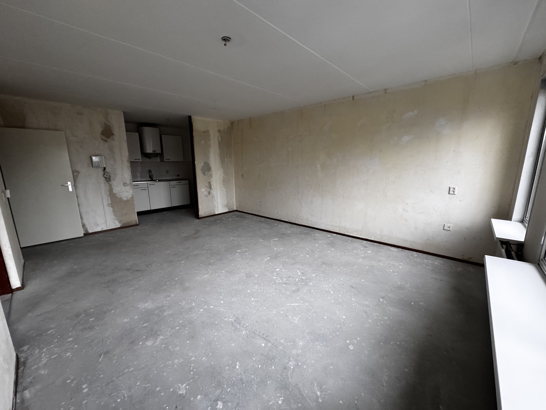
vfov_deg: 85.7
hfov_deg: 102.1
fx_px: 221
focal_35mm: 14
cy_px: 205
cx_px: 273
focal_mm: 2.22
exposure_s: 1/97
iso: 320
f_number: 2.2
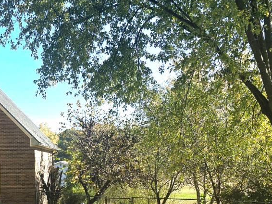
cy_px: 204
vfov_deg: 23.0
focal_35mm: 61
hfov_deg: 31.3
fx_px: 479
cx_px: 78
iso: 12
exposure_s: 1/500
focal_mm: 6.3
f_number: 1.7
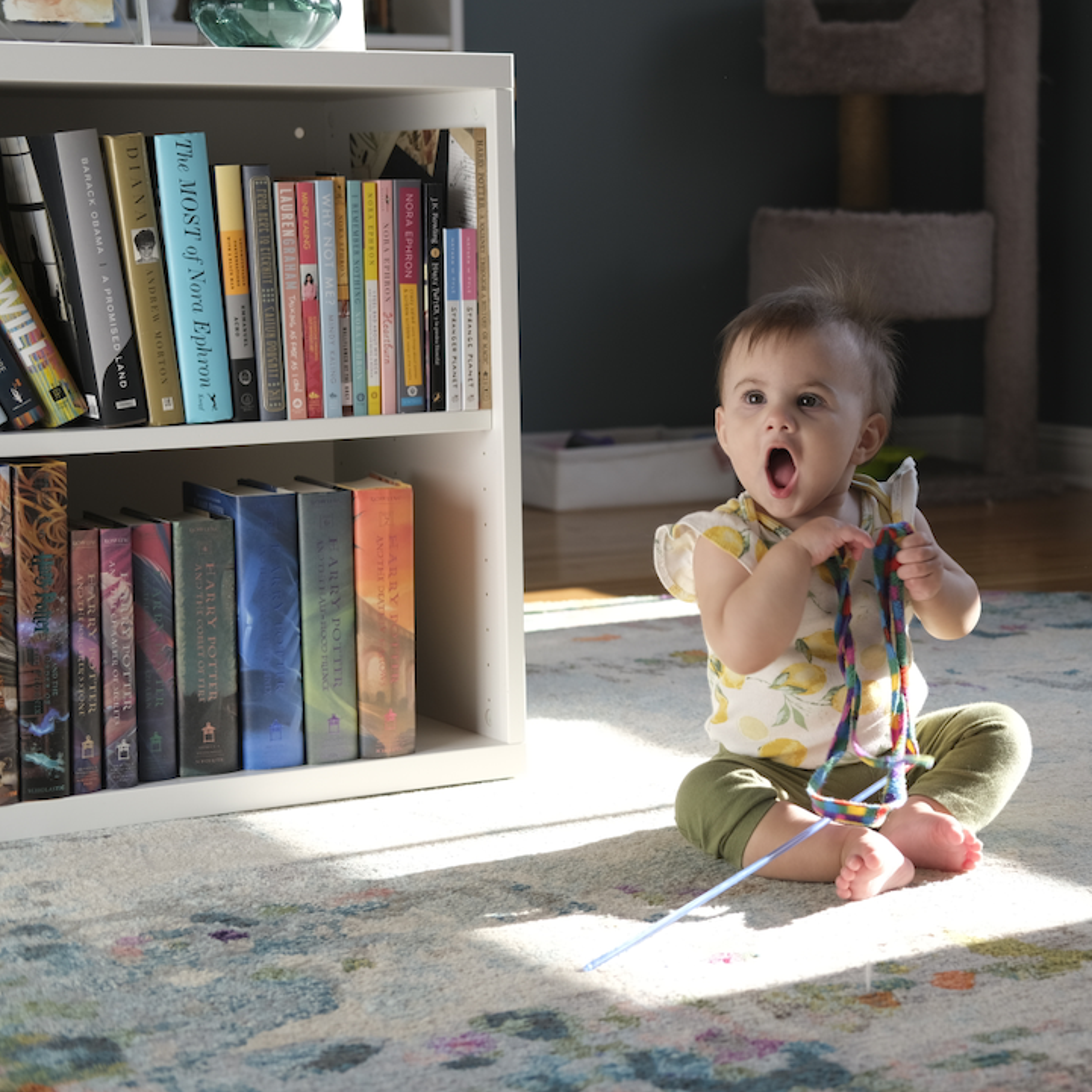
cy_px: 453
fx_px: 2855
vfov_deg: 21.6
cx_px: 951
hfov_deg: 21.2
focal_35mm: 80
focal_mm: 35
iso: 160
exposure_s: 1/200
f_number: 3.2
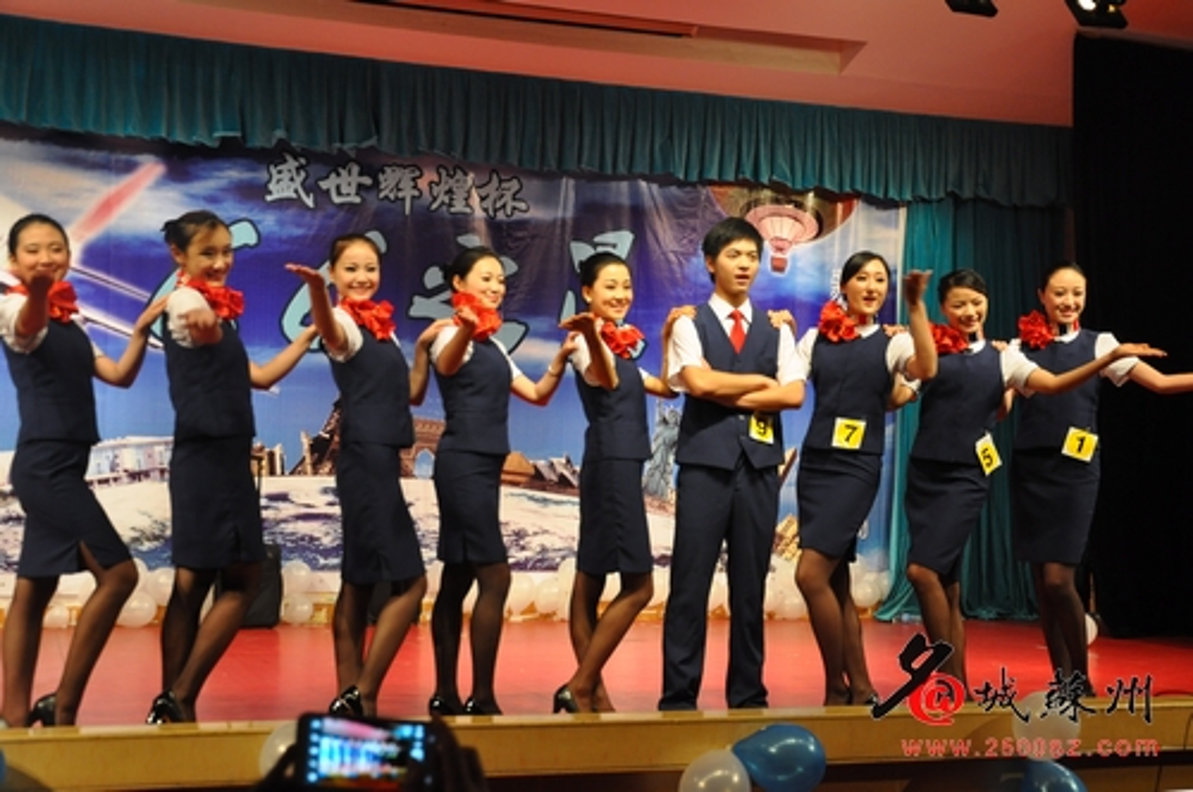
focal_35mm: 48
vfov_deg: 28.0
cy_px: 396
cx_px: 596
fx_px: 1589
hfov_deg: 41.2
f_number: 4.2
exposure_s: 1/60
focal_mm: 32
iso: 1000
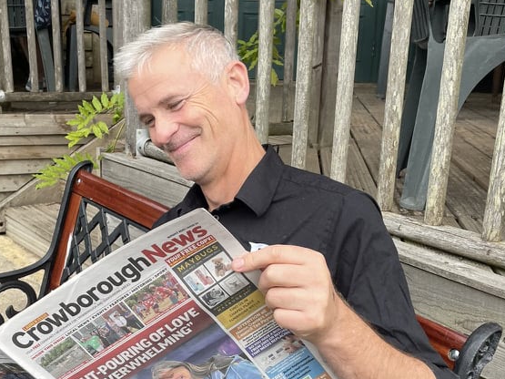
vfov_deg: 39.1
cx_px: 196
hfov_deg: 50.9
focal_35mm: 36
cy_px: 255
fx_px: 525
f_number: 1.6
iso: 32
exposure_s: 1/1366
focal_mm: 4.2
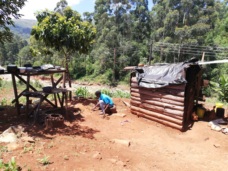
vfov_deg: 53.1
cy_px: 86
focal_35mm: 26
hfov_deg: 67.3
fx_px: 171
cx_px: 114
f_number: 2.2
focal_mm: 3.81
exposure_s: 1/414
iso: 50
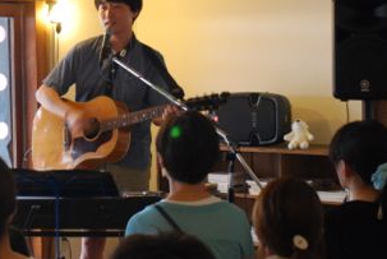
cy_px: 68
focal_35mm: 89
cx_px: 118
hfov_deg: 22.7
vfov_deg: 15.4
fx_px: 958
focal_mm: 40
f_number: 6.3
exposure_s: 1/13
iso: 800
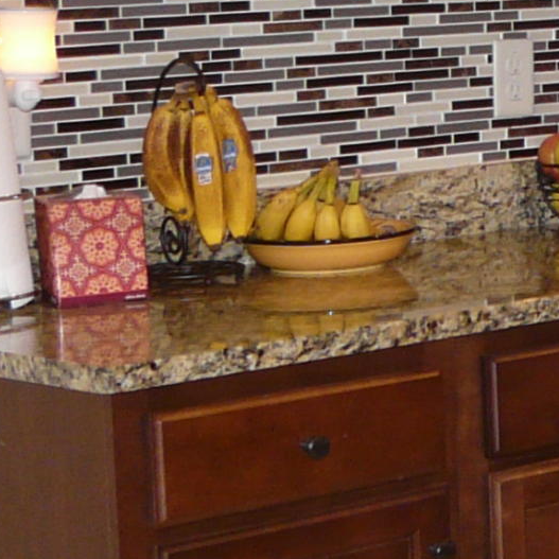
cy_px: 108
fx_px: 2667
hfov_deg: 10.3
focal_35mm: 146
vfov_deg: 11.9
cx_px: 1356
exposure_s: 1/30
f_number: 2.8
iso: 160
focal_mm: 4.7
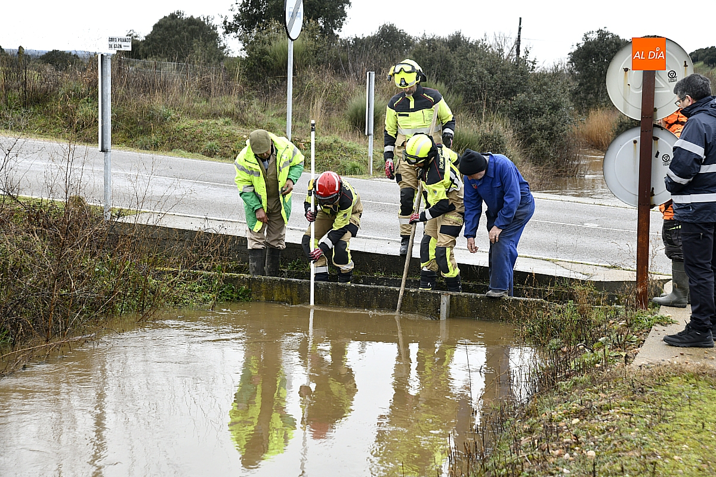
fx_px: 1392
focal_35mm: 70
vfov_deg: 19.5
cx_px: 358
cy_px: 238
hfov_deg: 28.8
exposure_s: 1/160
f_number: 8
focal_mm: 70
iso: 320
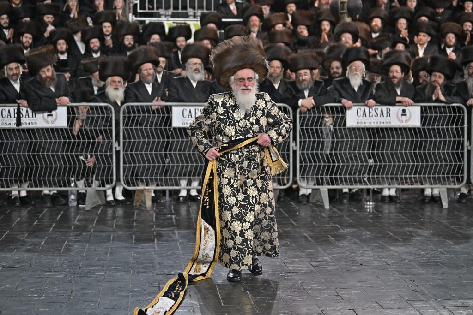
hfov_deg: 28.8
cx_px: 236
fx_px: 920
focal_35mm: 70
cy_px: 158
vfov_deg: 19.5
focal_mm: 70
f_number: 2.8
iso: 640
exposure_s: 1/320
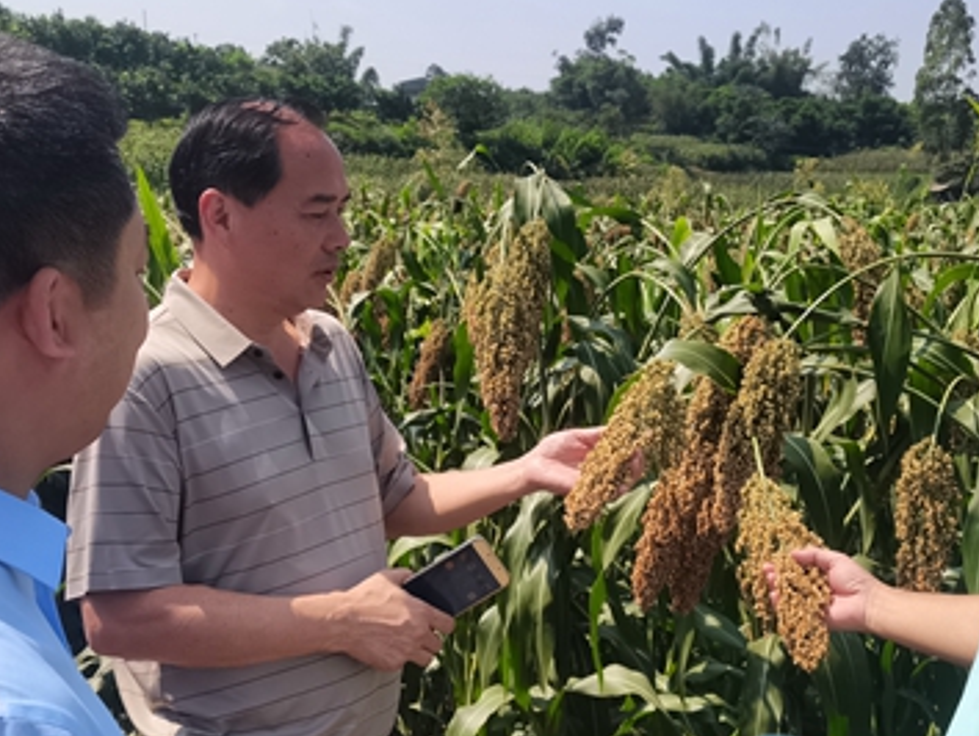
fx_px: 1330
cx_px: 559
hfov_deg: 40.3
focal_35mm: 47
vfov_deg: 30.9
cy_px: 357
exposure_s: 1/1117
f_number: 1.8
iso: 50
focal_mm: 5.58
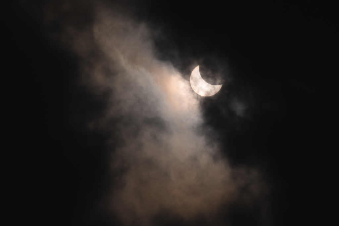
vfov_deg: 4.6
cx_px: 170
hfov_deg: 6.9
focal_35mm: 300
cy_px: 113
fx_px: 2825
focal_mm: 300
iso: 100
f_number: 40
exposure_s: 1/500
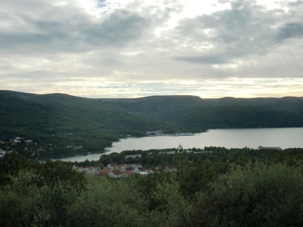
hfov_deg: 49.0
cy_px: 114
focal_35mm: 38
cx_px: 152
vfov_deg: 37.7
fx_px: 333
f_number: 8.9
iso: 100
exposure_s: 1/320
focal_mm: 6.66
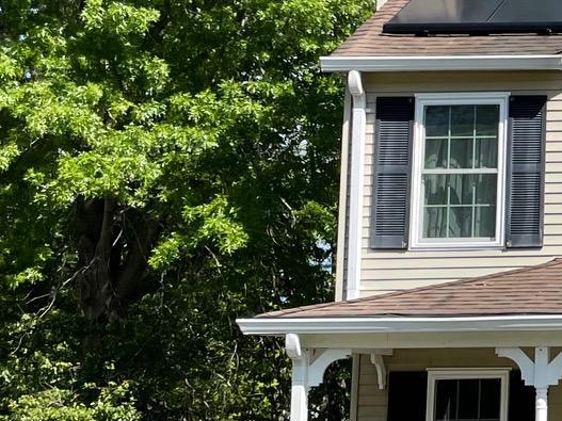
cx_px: 853
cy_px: 171
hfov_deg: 17.4
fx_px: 1639
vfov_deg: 14.6
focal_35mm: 101
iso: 32
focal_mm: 4.2
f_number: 1.6
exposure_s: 1/2747
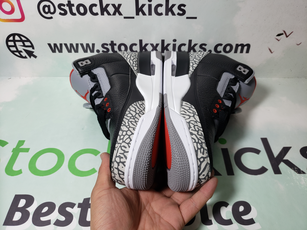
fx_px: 231
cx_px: 154
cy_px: 115
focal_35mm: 26
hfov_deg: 67.3
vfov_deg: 53.1
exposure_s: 1/388
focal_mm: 4.3
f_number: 1.5
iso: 50
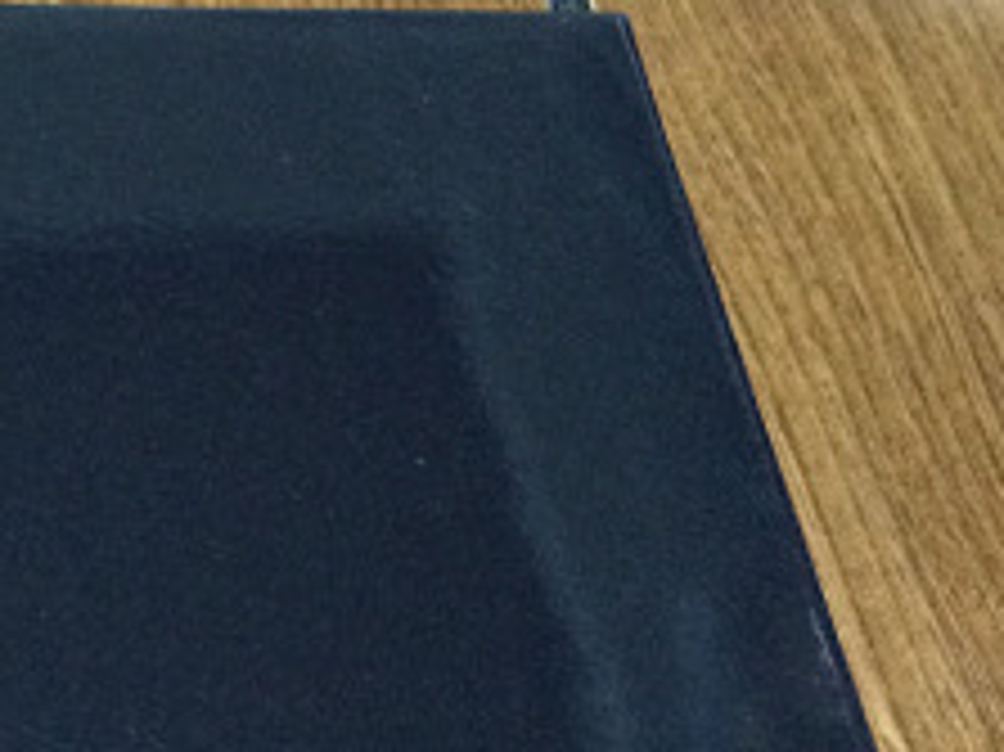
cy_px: 446
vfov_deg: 14.2
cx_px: -698
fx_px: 3015
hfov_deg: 16.4
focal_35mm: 104
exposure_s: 1/15
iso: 320
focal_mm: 4.15
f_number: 2.2
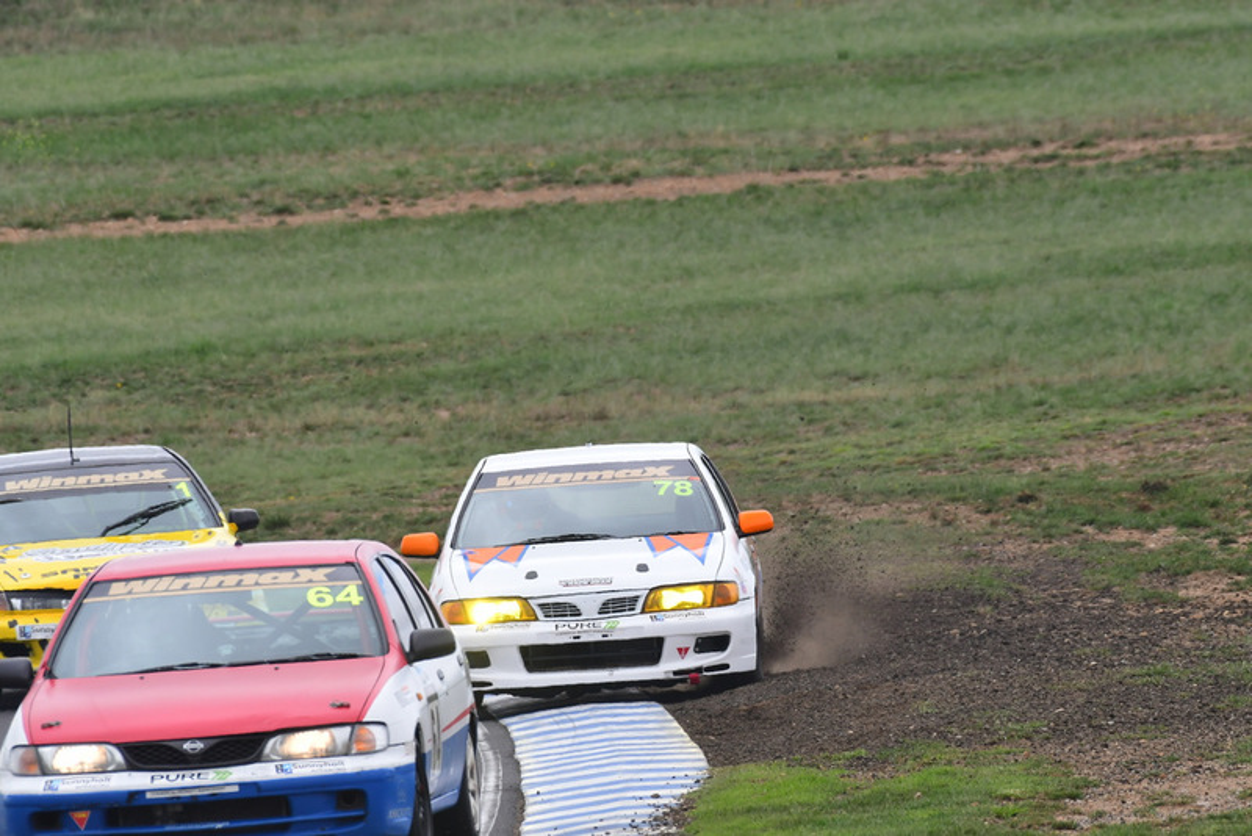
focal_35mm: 750
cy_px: 418
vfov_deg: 1.8
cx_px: 626
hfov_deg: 2.7
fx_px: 26091
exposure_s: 1/640
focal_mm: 500
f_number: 10
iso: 500
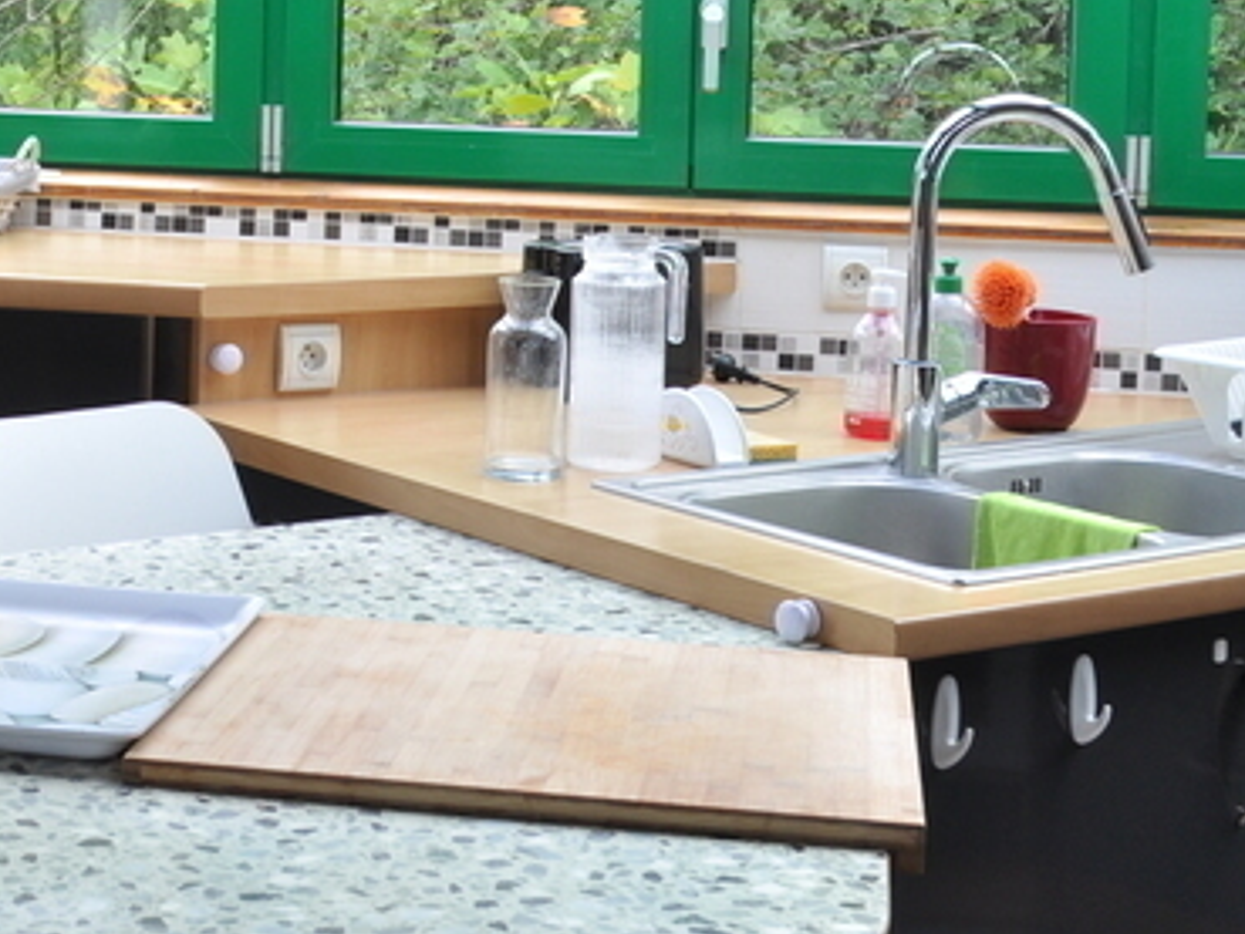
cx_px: 118
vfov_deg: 18.1
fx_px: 2878
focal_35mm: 80
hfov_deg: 23.7
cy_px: 84
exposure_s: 1/40
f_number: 8
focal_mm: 20
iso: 200
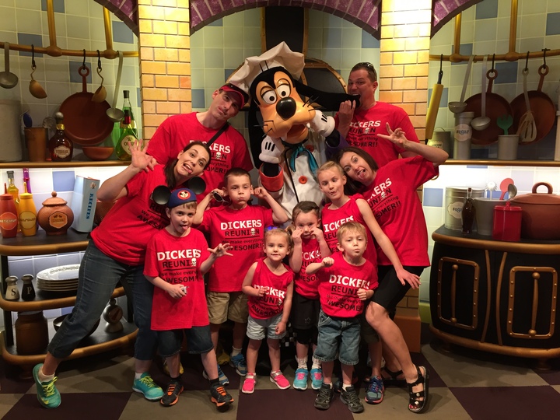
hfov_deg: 61.7
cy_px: 210
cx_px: 280
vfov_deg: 48.2
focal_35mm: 29
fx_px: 469
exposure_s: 1/30
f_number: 2.2
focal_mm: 4.15
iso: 80
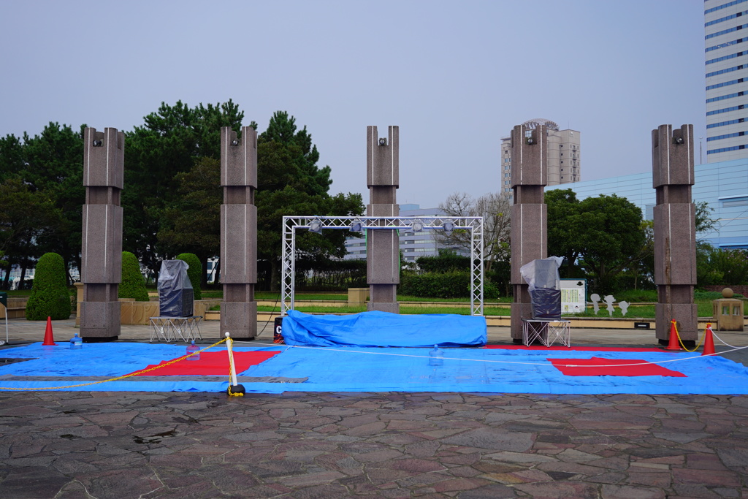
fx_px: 727
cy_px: 250
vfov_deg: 37.9
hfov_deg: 54.4
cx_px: 374
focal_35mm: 35
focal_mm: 35
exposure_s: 1/80
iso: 100
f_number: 5.6
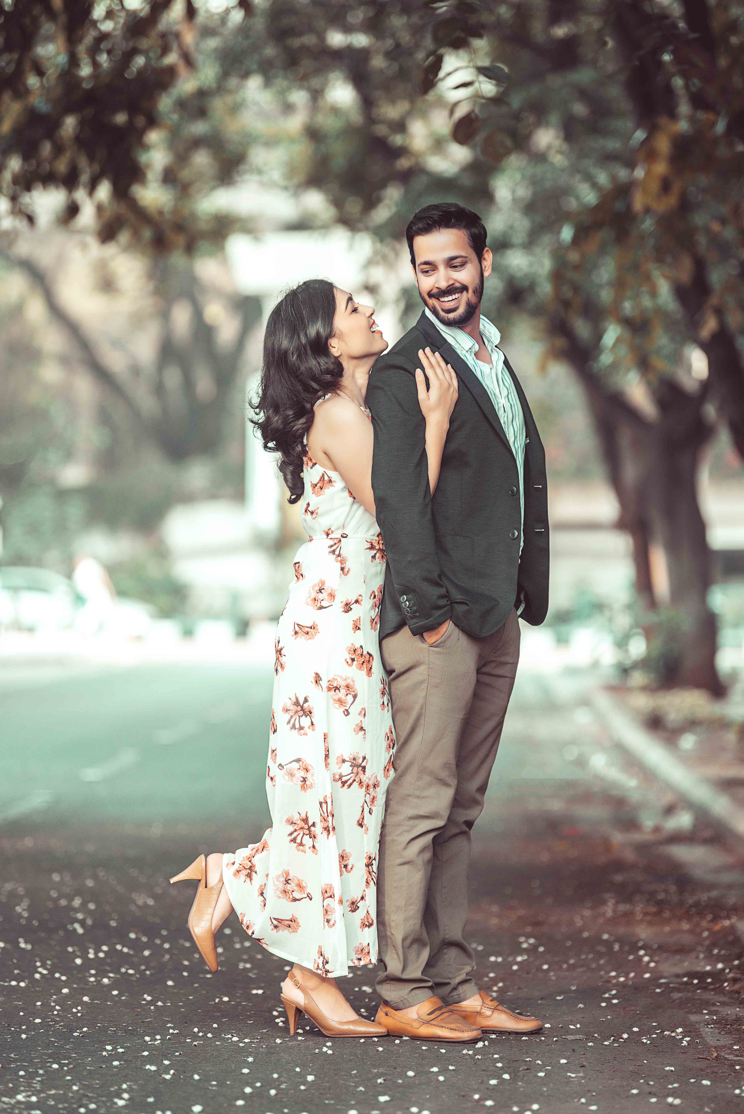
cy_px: 557
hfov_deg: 9.2
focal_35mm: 150
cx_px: 372
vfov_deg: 13.7
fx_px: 4645
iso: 250
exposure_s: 1/320
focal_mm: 150
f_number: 2.8
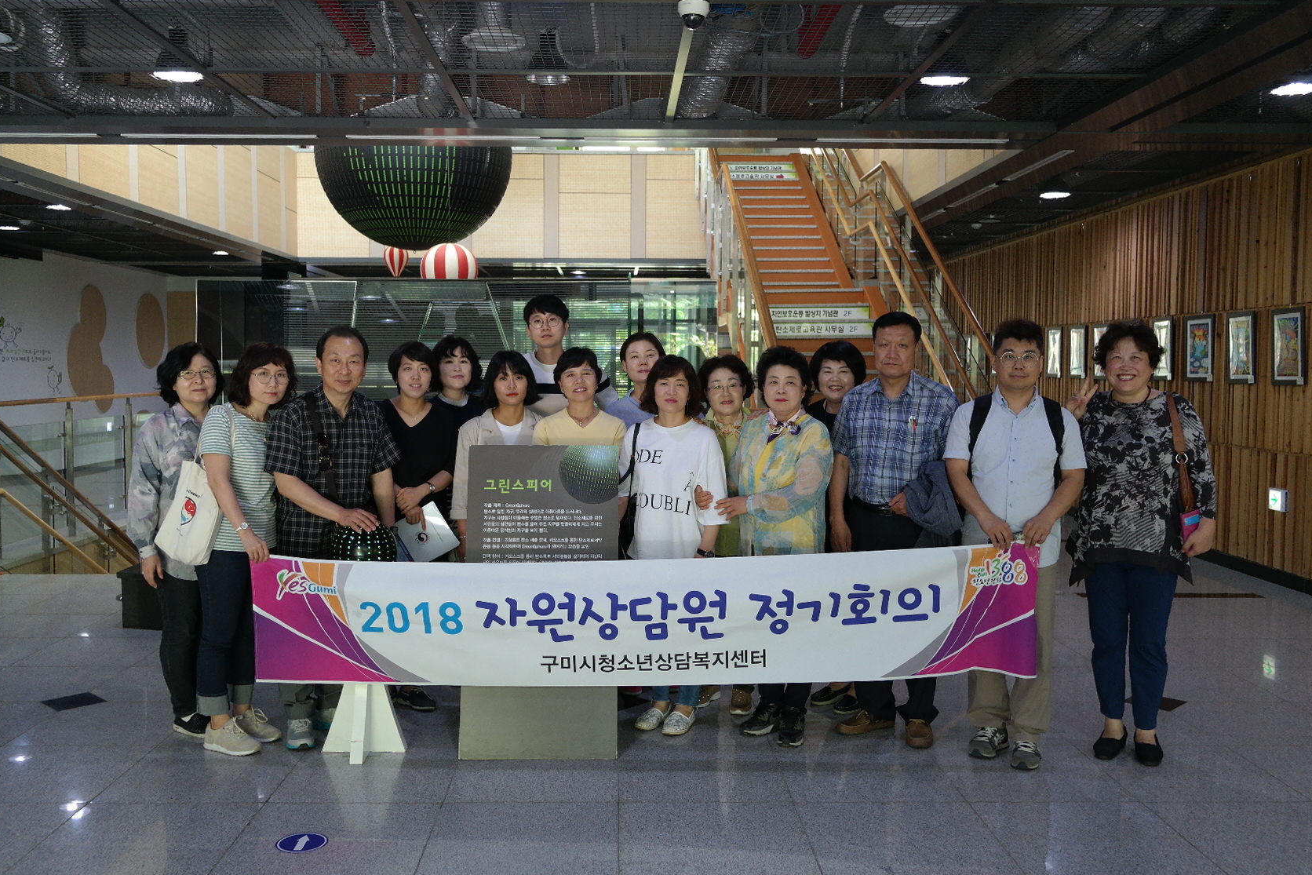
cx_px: 643
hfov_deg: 60.3
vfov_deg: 42.3
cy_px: 430
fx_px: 1130
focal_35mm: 31
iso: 400
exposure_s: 1/40
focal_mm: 20
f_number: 3.5
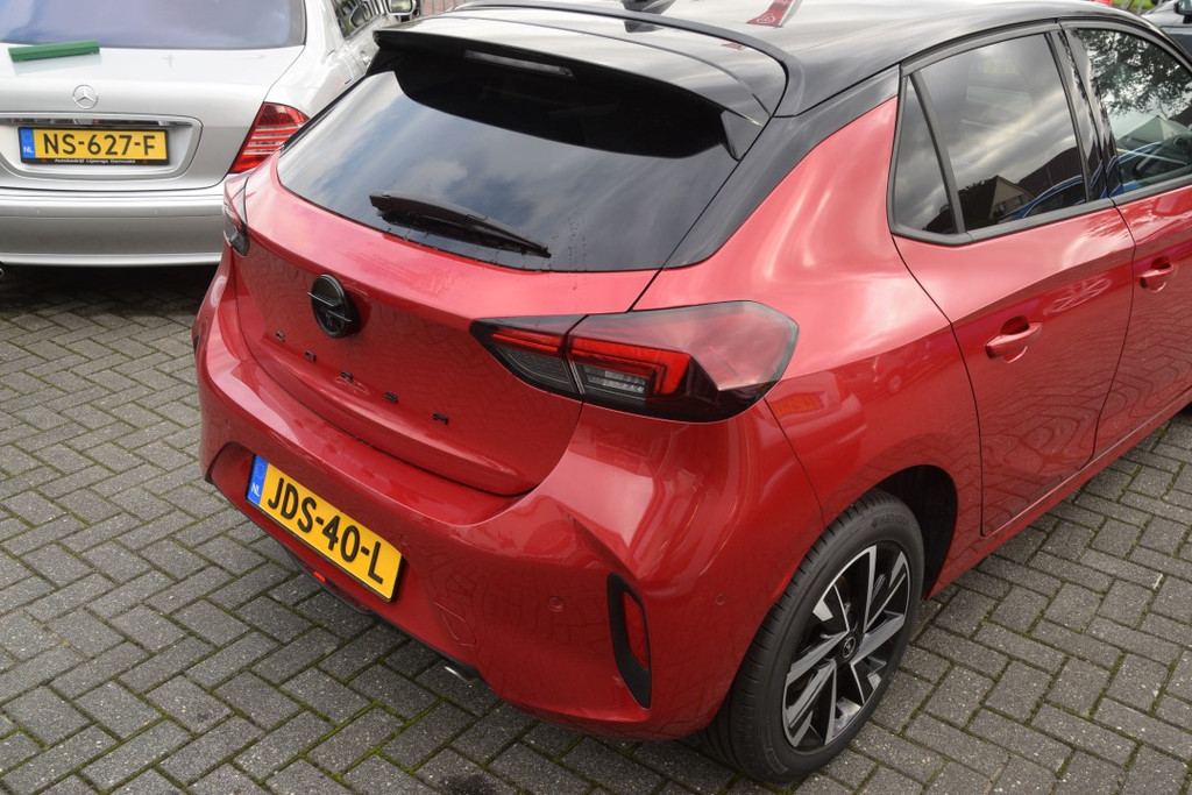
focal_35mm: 34
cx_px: 596
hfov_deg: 55.1
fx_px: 1142
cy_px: 398
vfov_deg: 38.4
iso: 400
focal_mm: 23
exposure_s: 1/160
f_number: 6.3
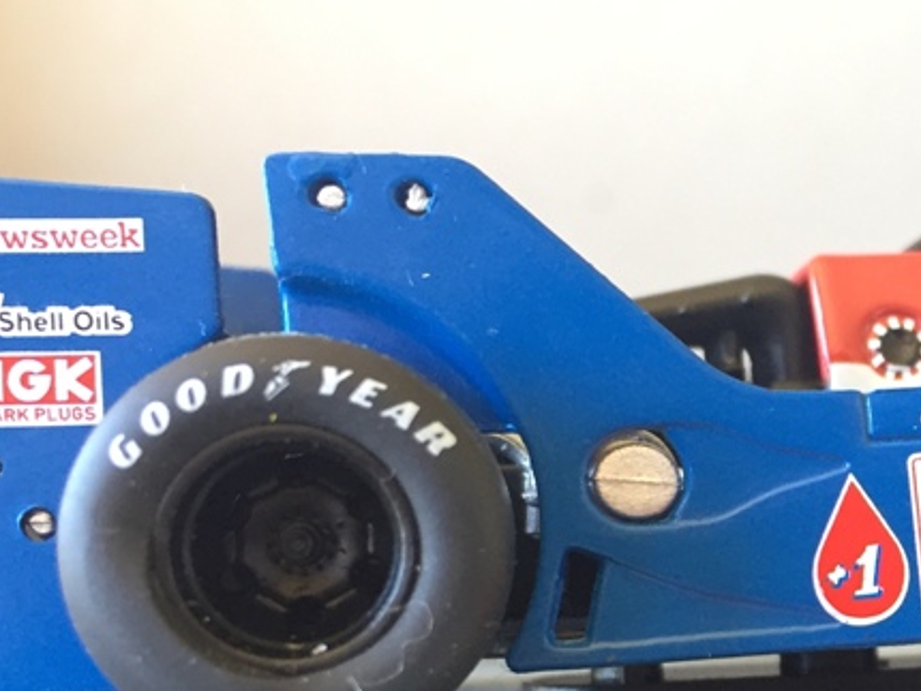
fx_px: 1837
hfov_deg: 26.5
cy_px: 554
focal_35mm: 69
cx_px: 934
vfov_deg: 21.1
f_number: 2.2
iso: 64
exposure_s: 1/33
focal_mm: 4.15
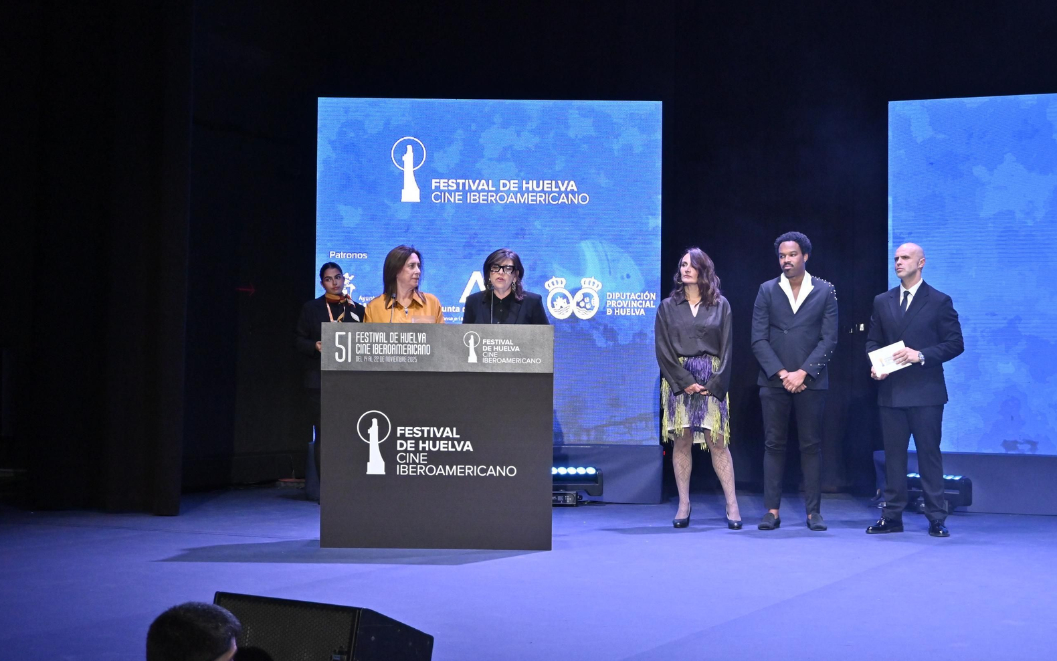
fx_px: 1873
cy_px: 316
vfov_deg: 20.0
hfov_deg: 31.5
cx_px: 533
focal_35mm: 65
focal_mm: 42
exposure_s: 1/200
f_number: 5.6
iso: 2500
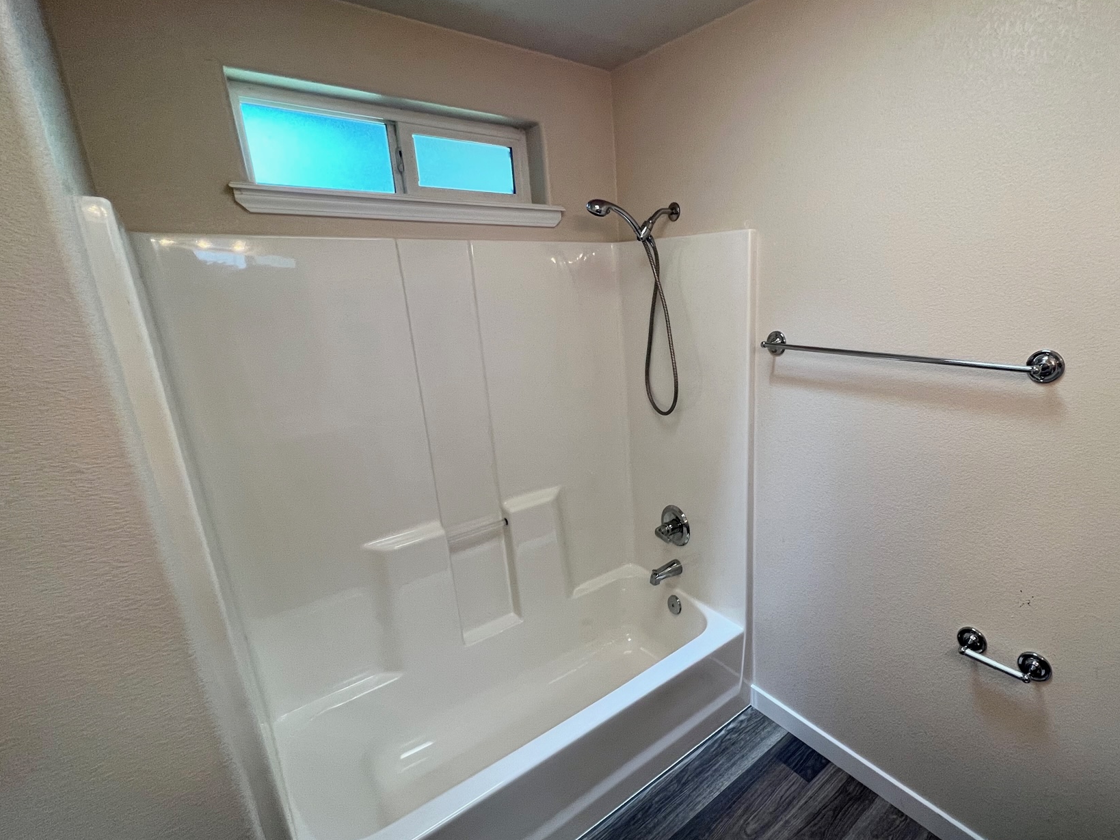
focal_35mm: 16
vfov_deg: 78.1
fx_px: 518
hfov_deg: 92.9
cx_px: 688
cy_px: 434
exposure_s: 1/120
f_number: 1.8
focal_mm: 1.57
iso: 100
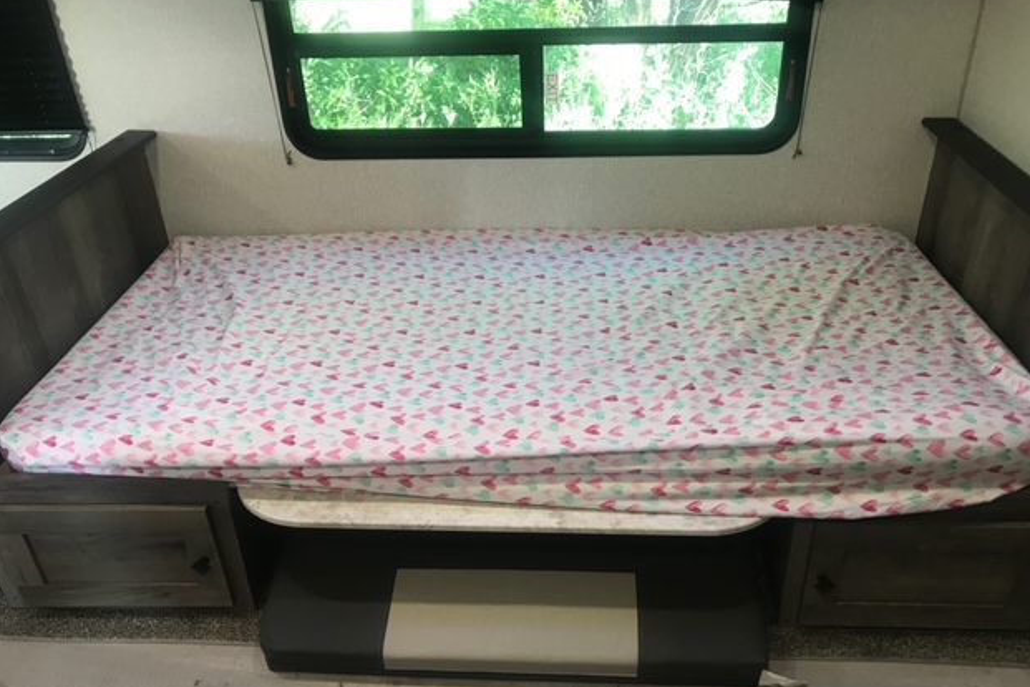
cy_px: 380
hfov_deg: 61.9
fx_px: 858
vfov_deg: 43.5
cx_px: 526
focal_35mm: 30
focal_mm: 3.99
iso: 32
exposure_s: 1/24
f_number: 1.8
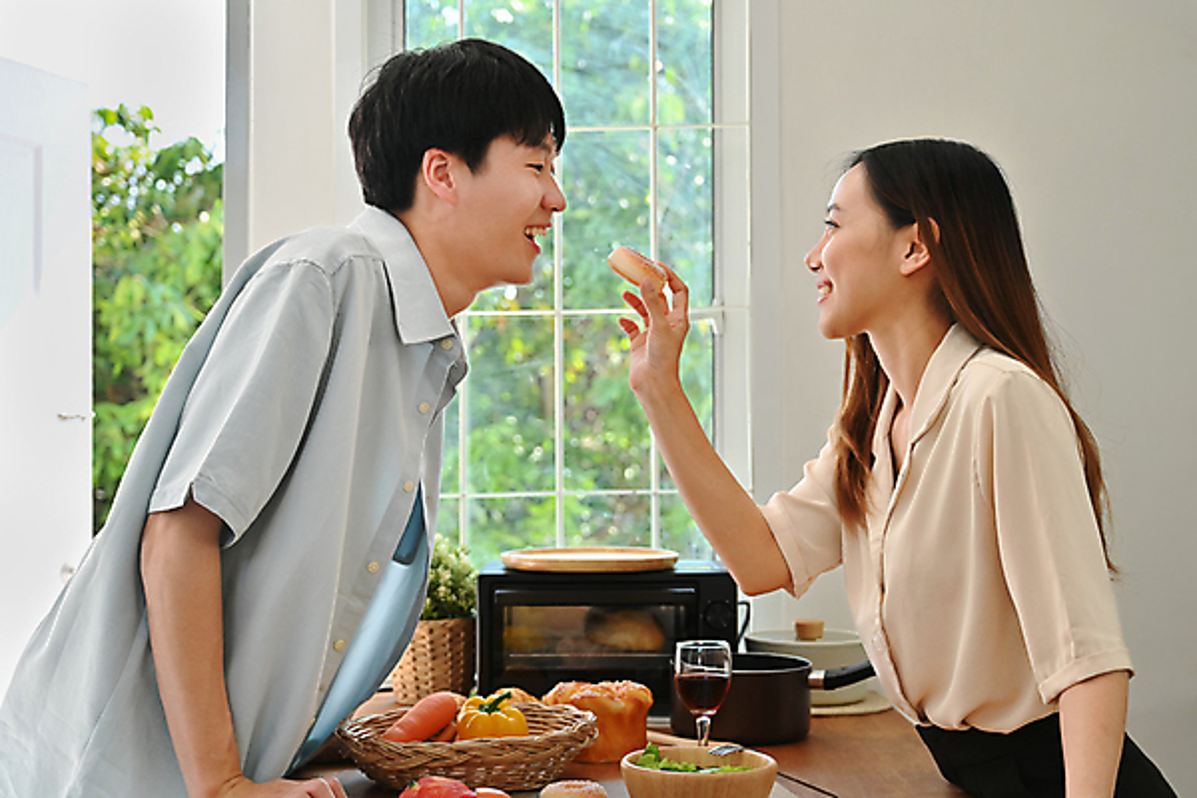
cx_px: 598
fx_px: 1563
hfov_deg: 41.9
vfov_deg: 28.6
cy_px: 399
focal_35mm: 47
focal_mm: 47
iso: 400
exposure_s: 1/400
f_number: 4
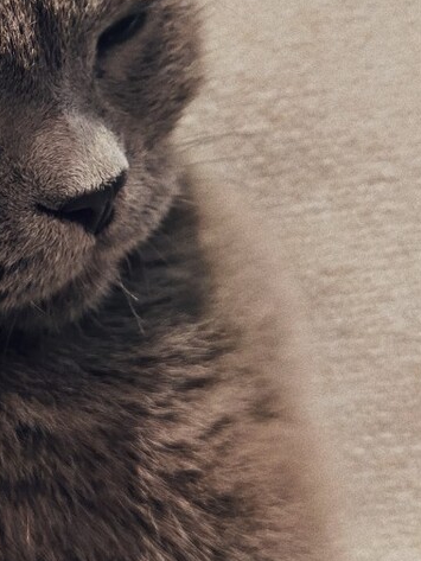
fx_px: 1151
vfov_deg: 27.3
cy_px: 193
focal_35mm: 71
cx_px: -21
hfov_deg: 20.0
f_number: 1.9
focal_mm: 6.71
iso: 100
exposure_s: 1/50
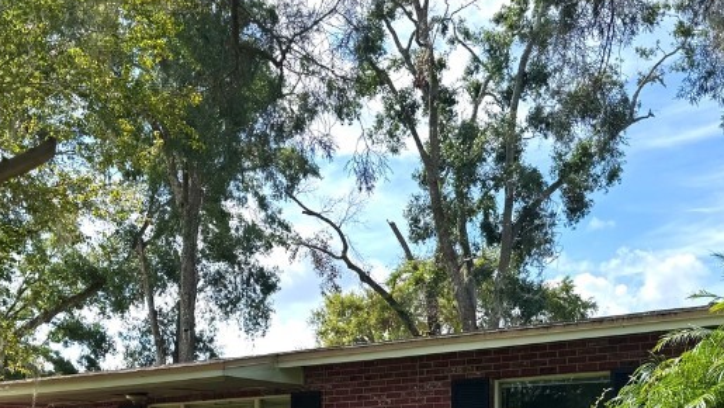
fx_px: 999
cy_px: 429
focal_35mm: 52
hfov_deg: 39.9
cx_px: 360
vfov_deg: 22.0
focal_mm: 6.76
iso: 80
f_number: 1.78
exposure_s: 1/2331
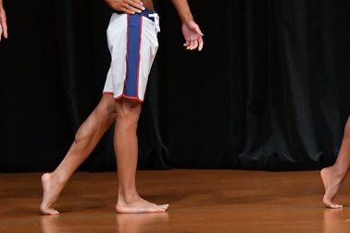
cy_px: 31
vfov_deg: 2.6
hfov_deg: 3.9
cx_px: 232
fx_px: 5084
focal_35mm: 523
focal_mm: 170
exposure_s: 1/400
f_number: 5.6
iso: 5000
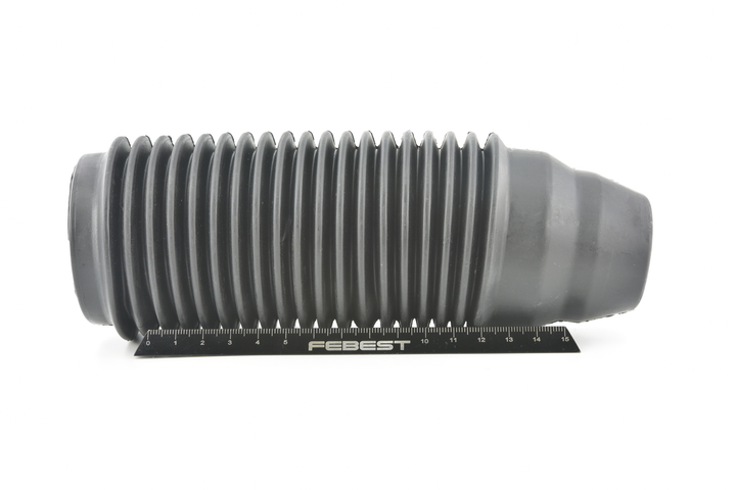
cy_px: 245
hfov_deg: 33.4
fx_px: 1227
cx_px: 368
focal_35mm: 60
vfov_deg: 22.6
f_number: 18
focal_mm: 60
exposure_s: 1/3
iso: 64
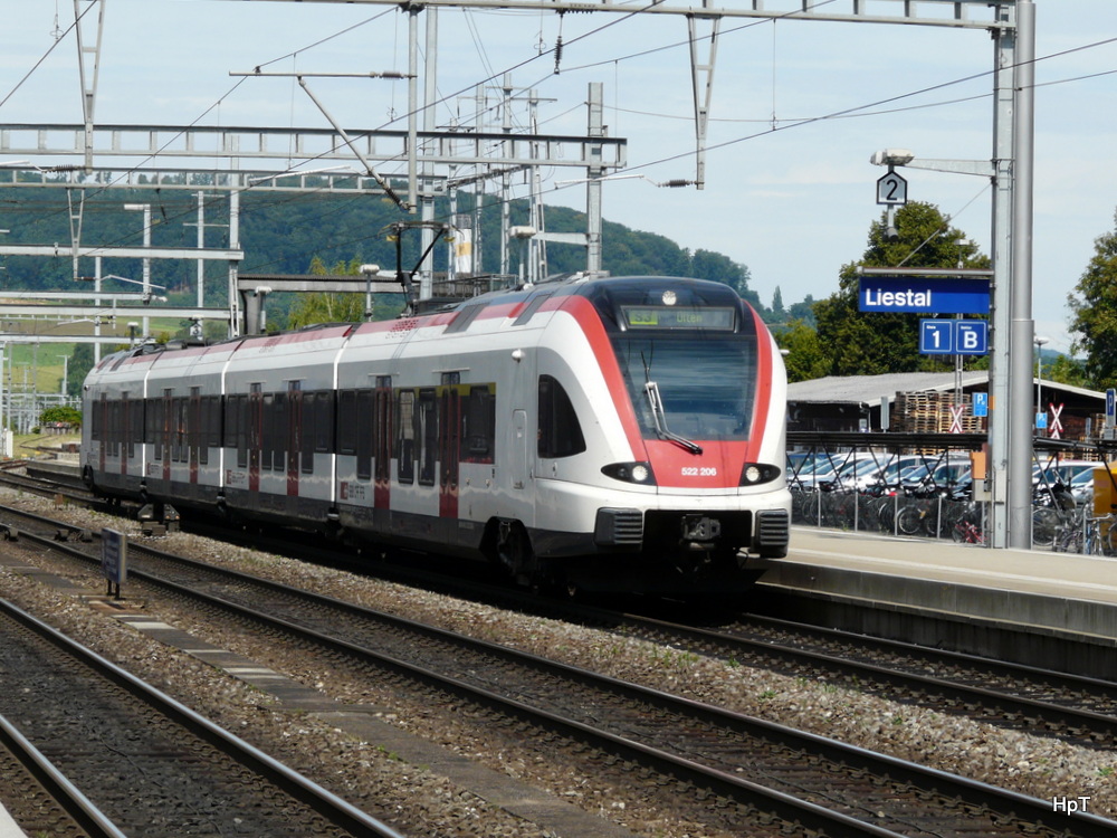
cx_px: 558
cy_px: 419
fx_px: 4356
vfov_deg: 11.0
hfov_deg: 14.6
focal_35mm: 135
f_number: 5.6
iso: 100
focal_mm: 22.1
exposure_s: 1/500
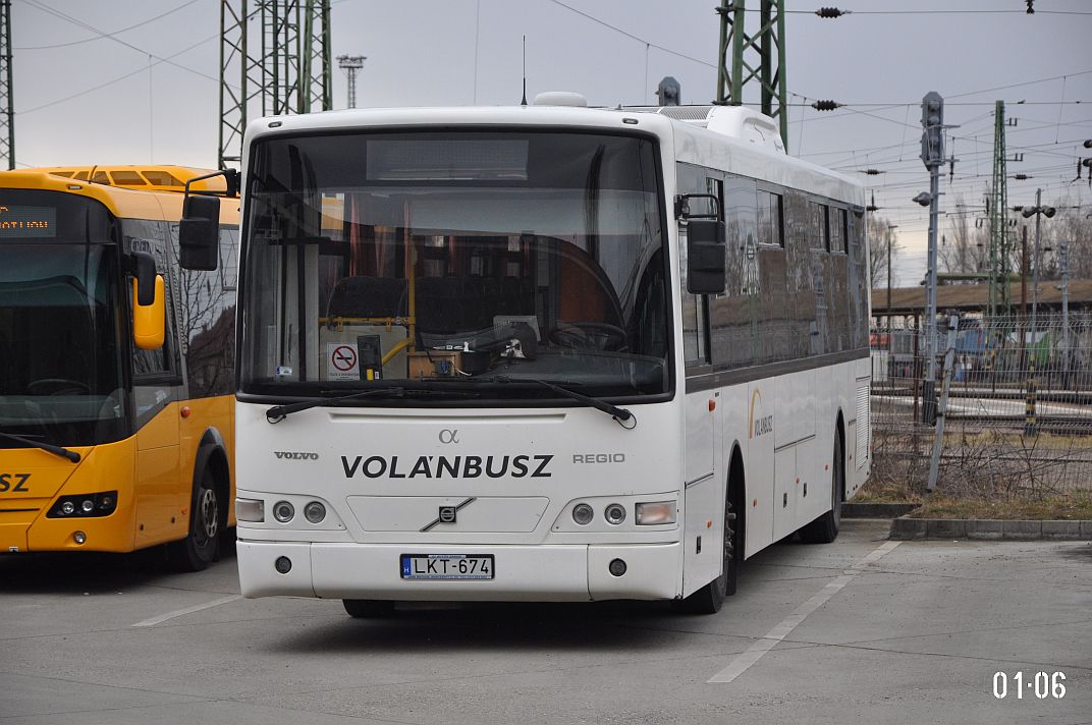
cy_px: 362
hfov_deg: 15.2
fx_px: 4090
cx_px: 546
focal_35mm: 135
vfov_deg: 10.1
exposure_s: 1/1000
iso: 560
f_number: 5.6
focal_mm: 90
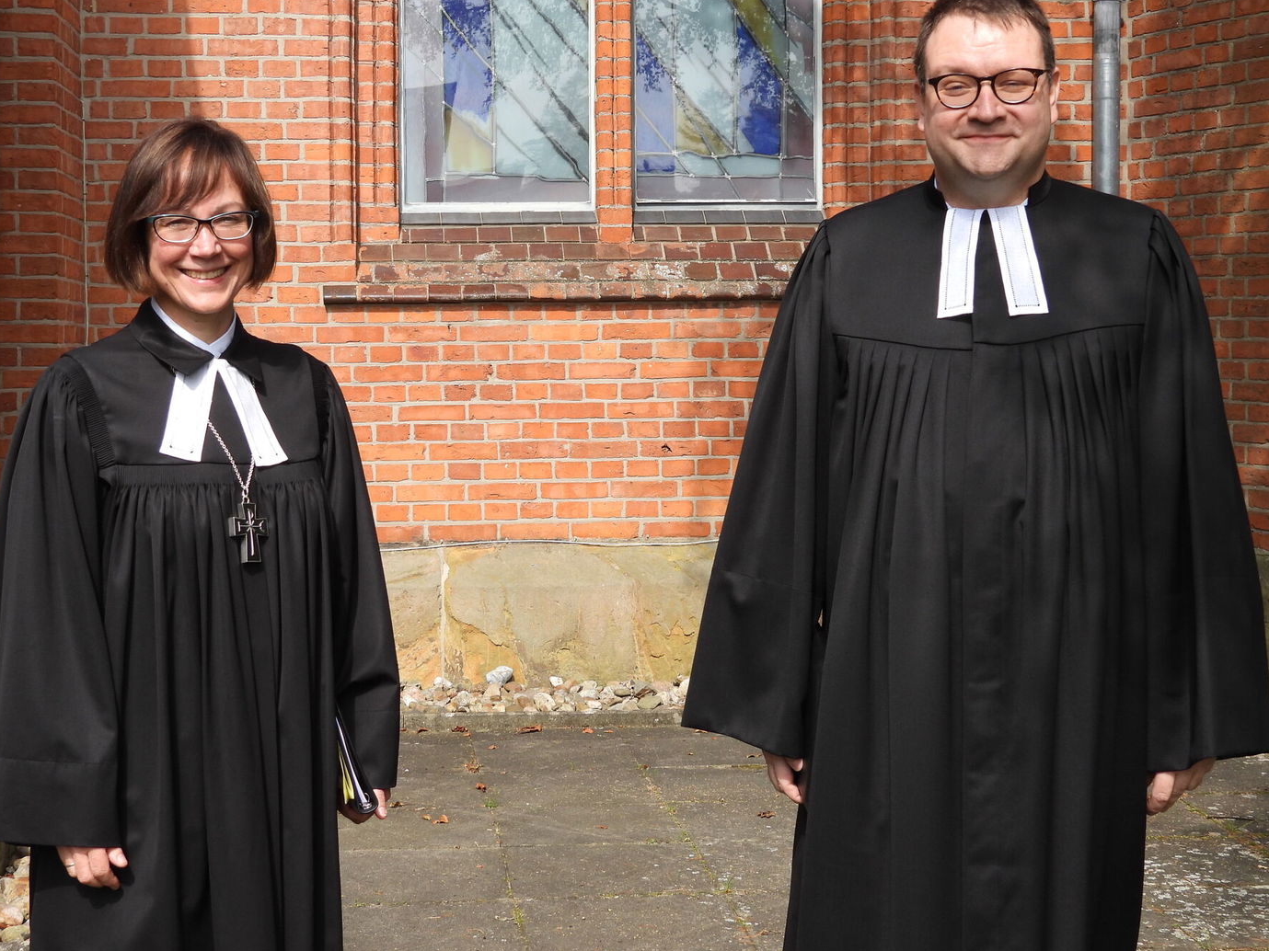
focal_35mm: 58
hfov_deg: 33.2
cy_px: 402
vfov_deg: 25.2
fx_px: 2126
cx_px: 608
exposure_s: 1/640
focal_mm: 8.9
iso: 100
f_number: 3.5
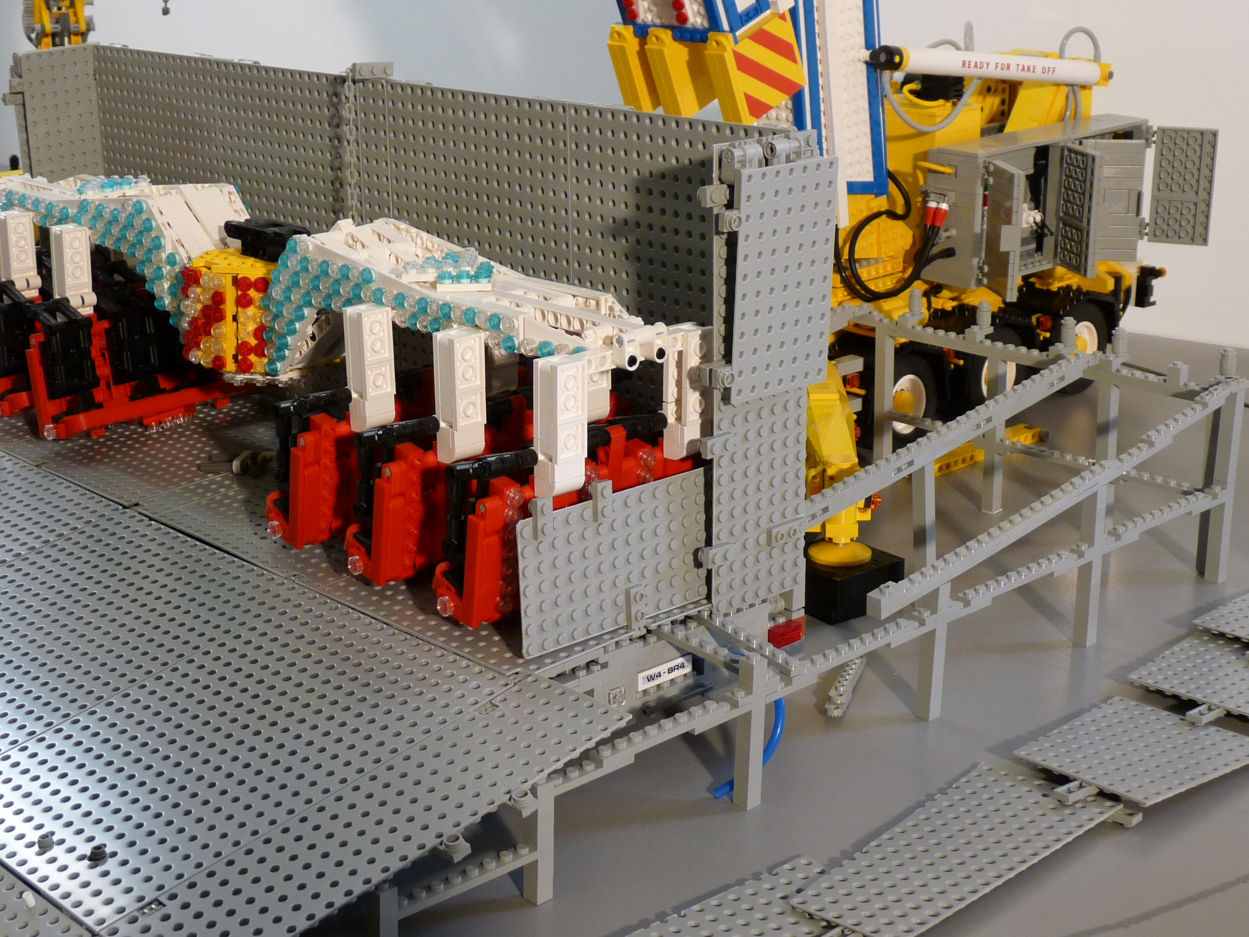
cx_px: 517
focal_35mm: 55
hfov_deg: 34.8
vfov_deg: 26.5
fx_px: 1984
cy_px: 389
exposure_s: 1/30
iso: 125
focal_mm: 6.8
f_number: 3
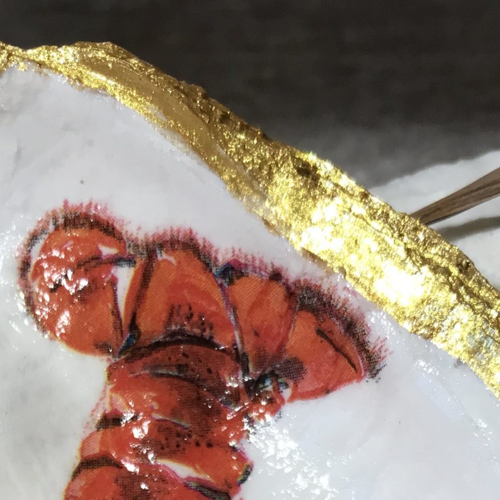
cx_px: 164
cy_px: 725
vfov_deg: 20.2
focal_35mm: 75
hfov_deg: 23.0
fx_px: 1226
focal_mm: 3.99
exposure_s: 1/120
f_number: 1.8
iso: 32
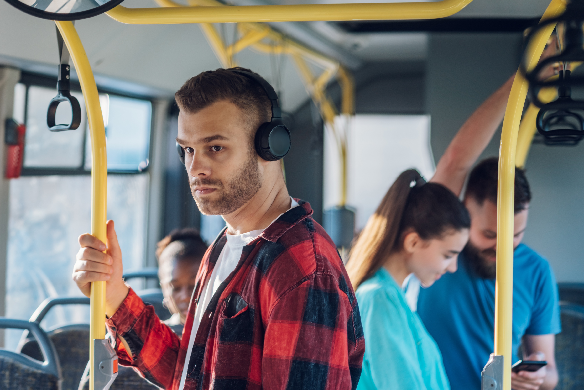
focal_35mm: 85
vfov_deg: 16.1
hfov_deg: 23.9
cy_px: 195
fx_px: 1379
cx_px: 292
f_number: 3.2
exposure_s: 1/200
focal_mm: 85
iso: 100
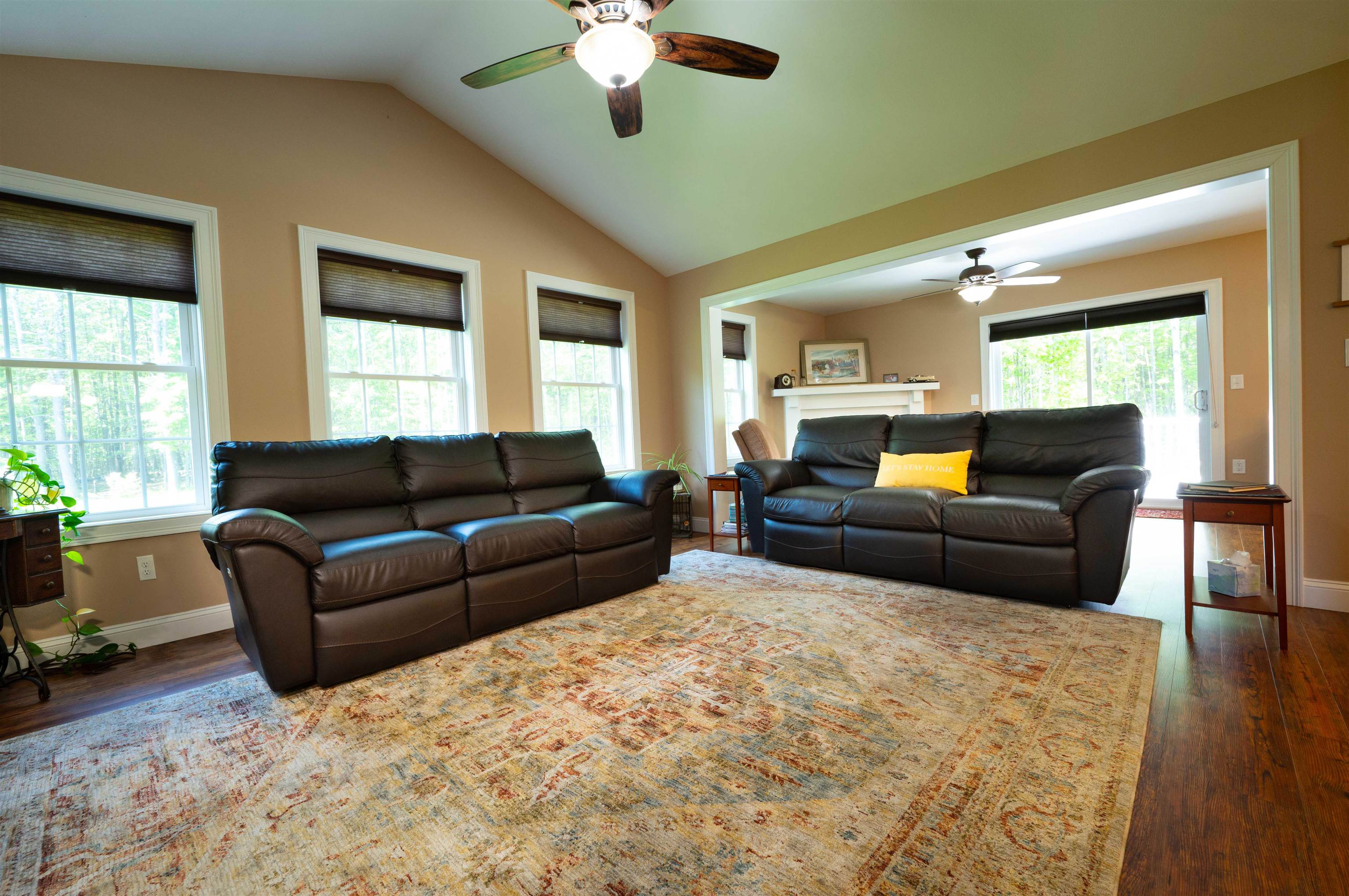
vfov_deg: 77.2
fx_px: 562
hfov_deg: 100.4
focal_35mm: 15
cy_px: 448
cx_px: 674
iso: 800
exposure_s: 1/8
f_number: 11
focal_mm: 15
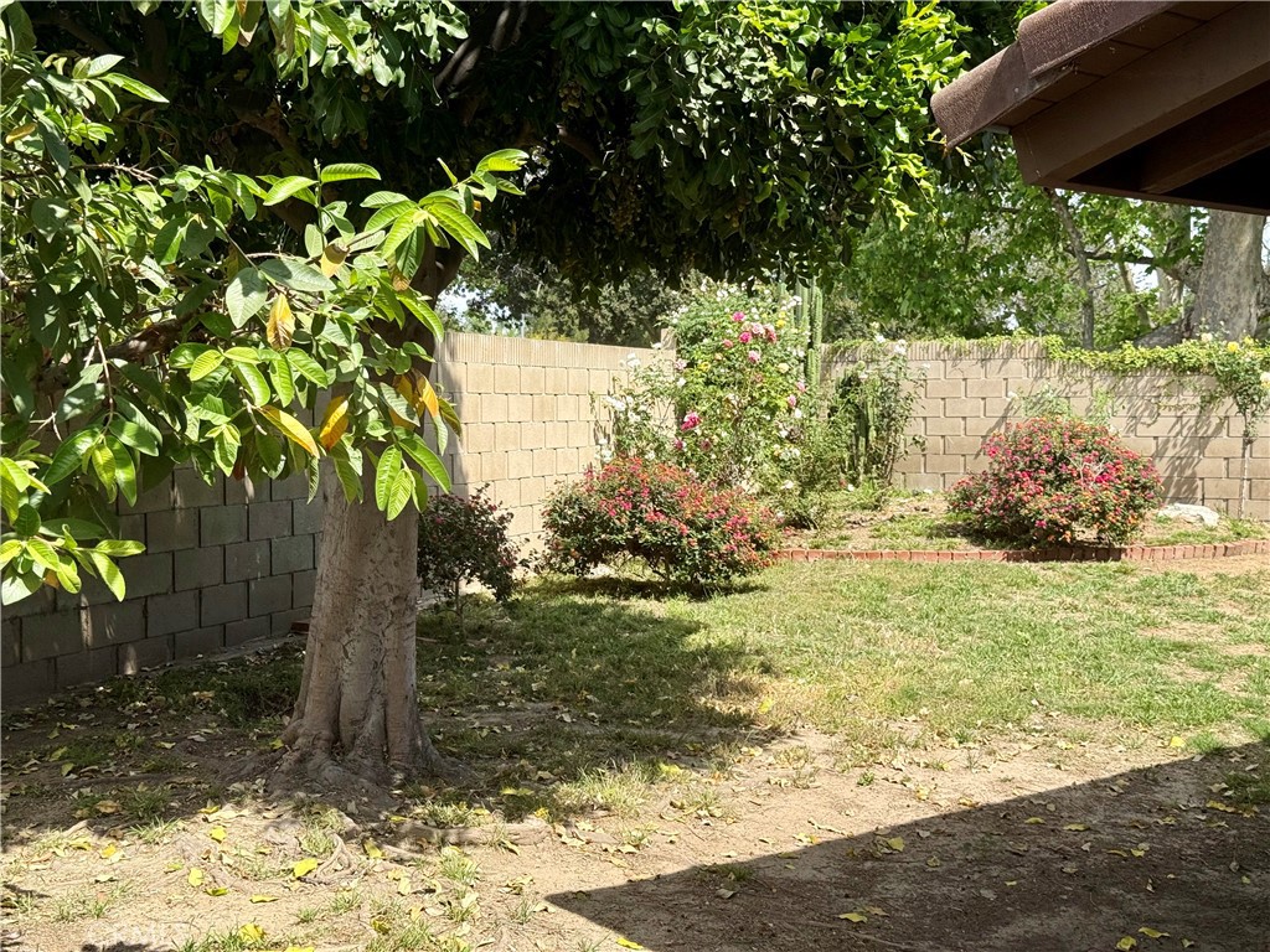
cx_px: 635
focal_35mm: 48
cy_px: 476
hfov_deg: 39.7
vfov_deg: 30.3
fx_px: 1761
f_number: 1.78
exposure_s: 1/2342
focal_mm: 6.76
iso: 80
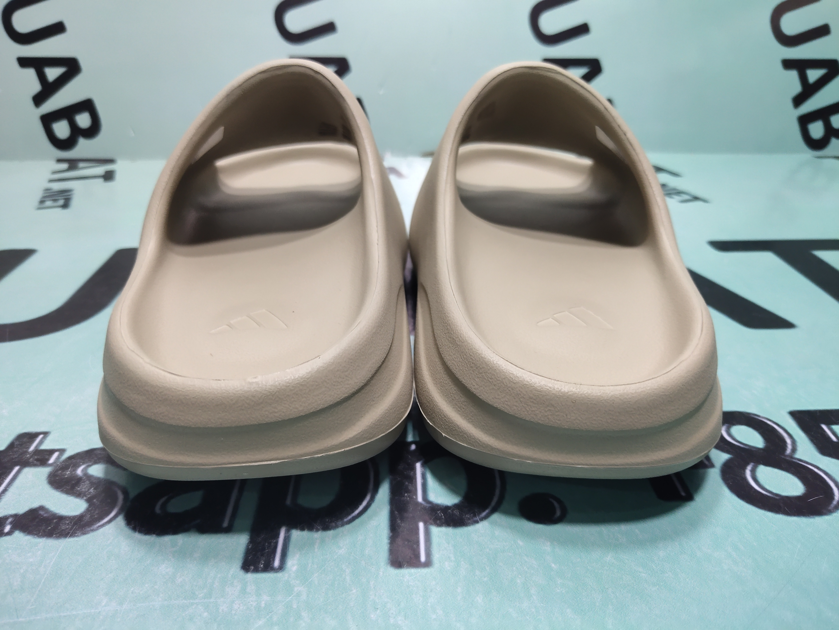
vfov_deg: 46.8
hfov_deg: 60.0
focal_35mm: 30
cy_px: 315
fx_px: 727
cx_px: 420
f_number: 1.79
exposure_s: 1/100
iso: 125
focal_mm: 4.35
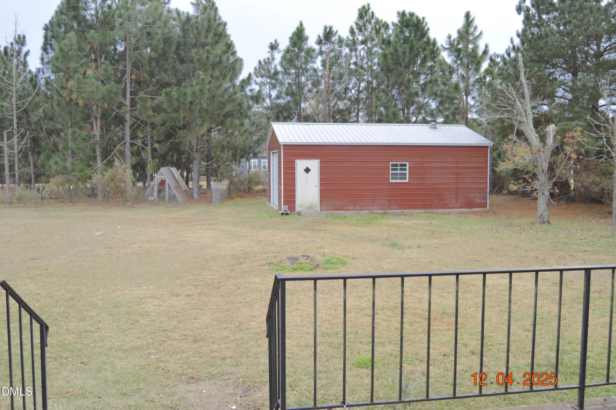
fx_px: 513
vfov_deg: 43.5
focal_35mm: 30
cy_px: 205
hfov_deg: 62.0
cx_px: 308
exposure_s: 1/125
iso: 100
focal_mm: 20
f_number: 5.6
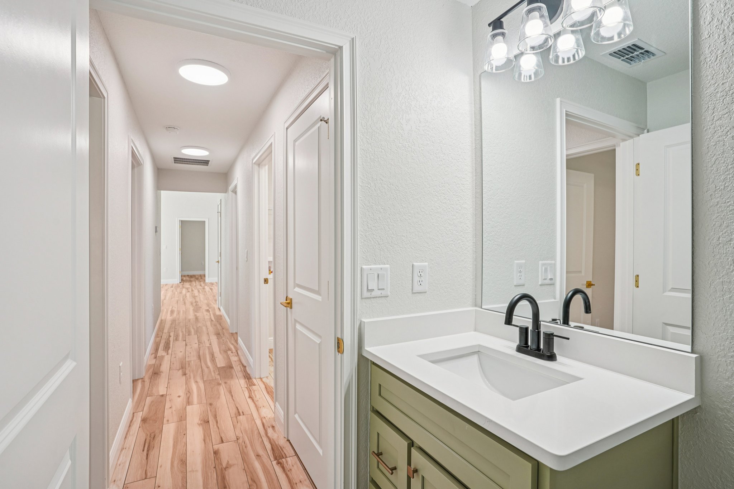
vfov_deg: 70.4
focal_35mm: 17
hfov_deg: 93.3
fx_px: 347
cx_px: 367
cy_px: 244
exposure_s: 1/13
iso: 100
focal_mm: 17
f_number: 8
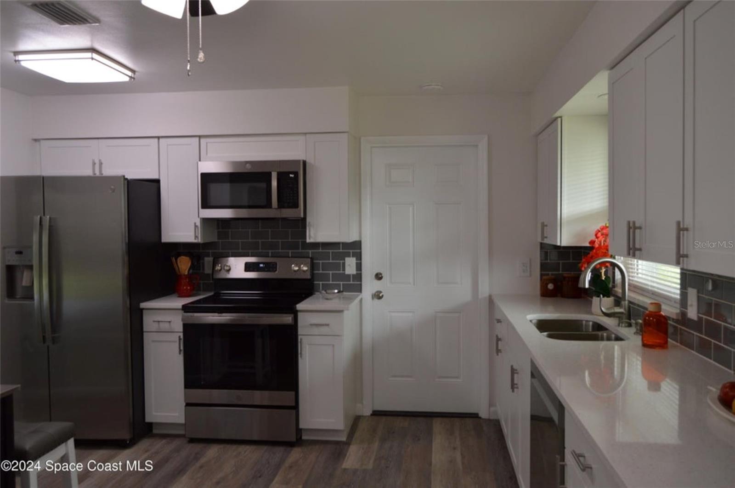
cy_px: 244
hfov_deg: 67.5
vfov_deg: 47.8
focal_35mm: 27
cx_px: 368
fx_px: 550
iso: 400
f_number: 5
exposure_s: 1/100
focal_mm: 18
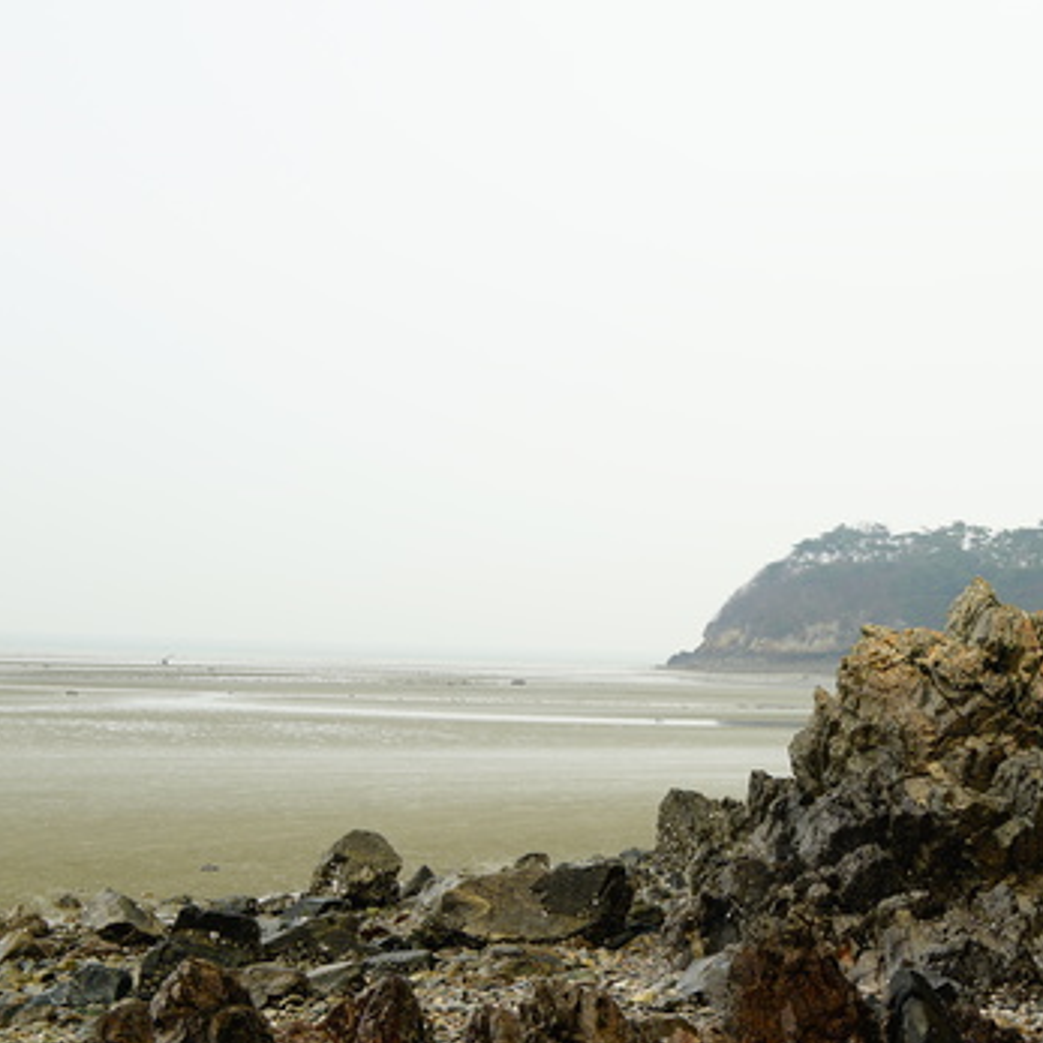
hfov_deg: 27.5
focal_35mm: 60
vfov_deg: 28.6
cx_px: 951
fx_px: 2045
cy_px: 445
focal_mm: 35
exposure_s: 1/200
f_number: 4
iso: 200
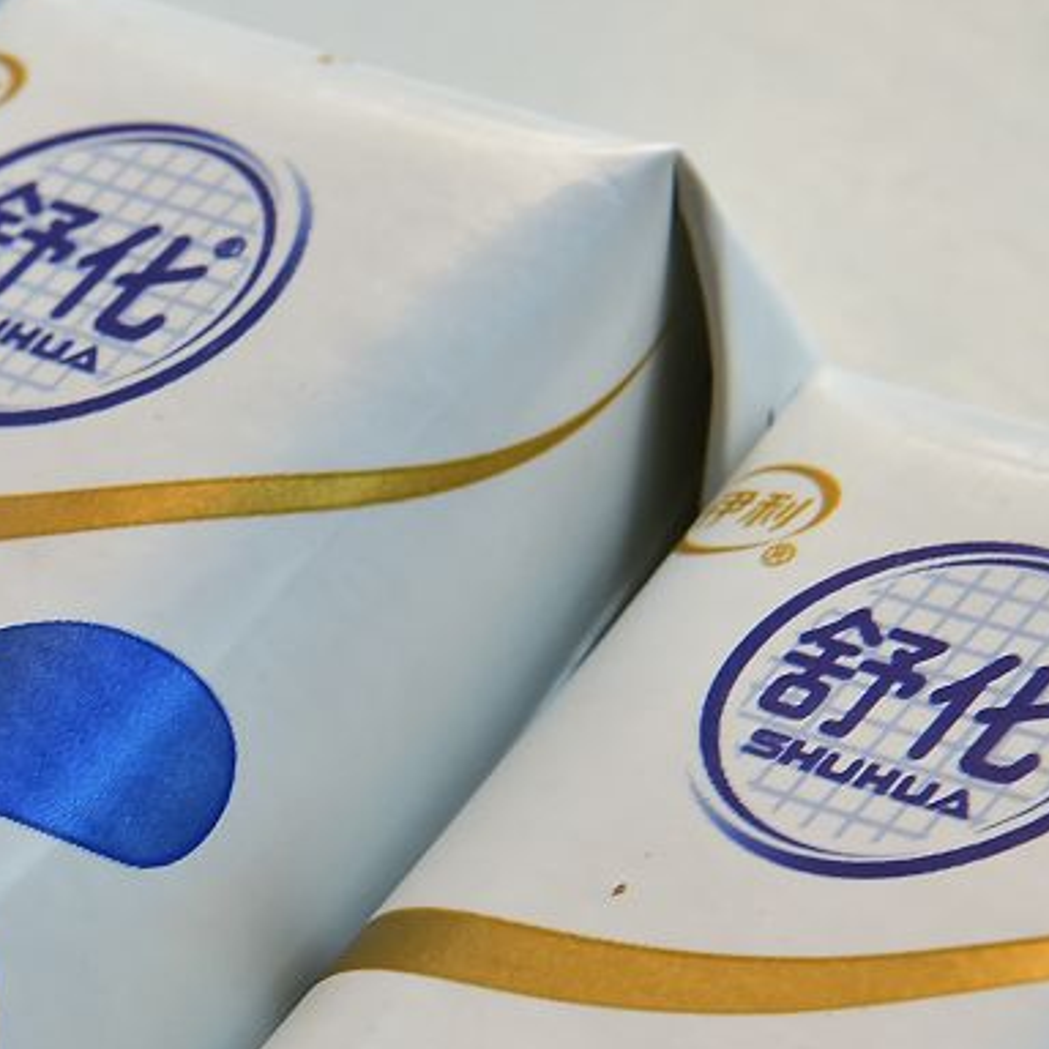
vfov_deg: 9.4
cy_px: 971
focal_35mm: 186
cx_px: -229
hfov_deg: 9.3
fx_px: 6377
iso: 500
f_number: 11
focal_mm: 70
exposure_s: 1/30
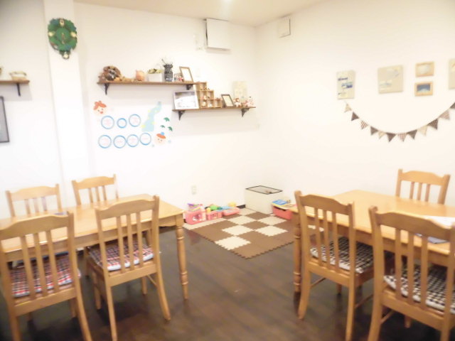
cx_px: 228
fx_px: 315
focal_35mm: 24
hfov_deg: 71.6
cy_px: 170
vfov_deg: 56.8
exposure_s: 1/8
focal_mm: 4.3
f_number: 3.1
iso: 800
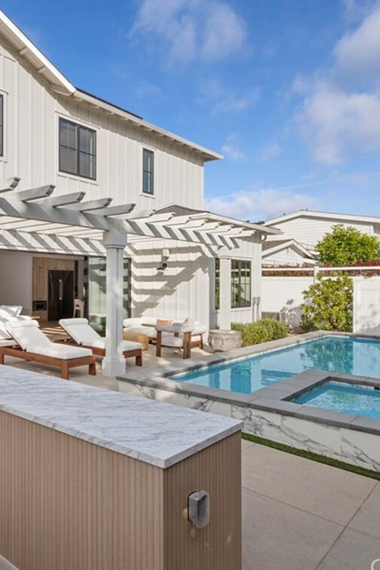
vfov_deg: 67.4
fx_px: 427
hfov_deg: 45.8
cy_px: 278
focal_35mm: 27
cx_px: 84
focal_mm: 17
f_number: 9
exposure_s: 1/320
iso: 125
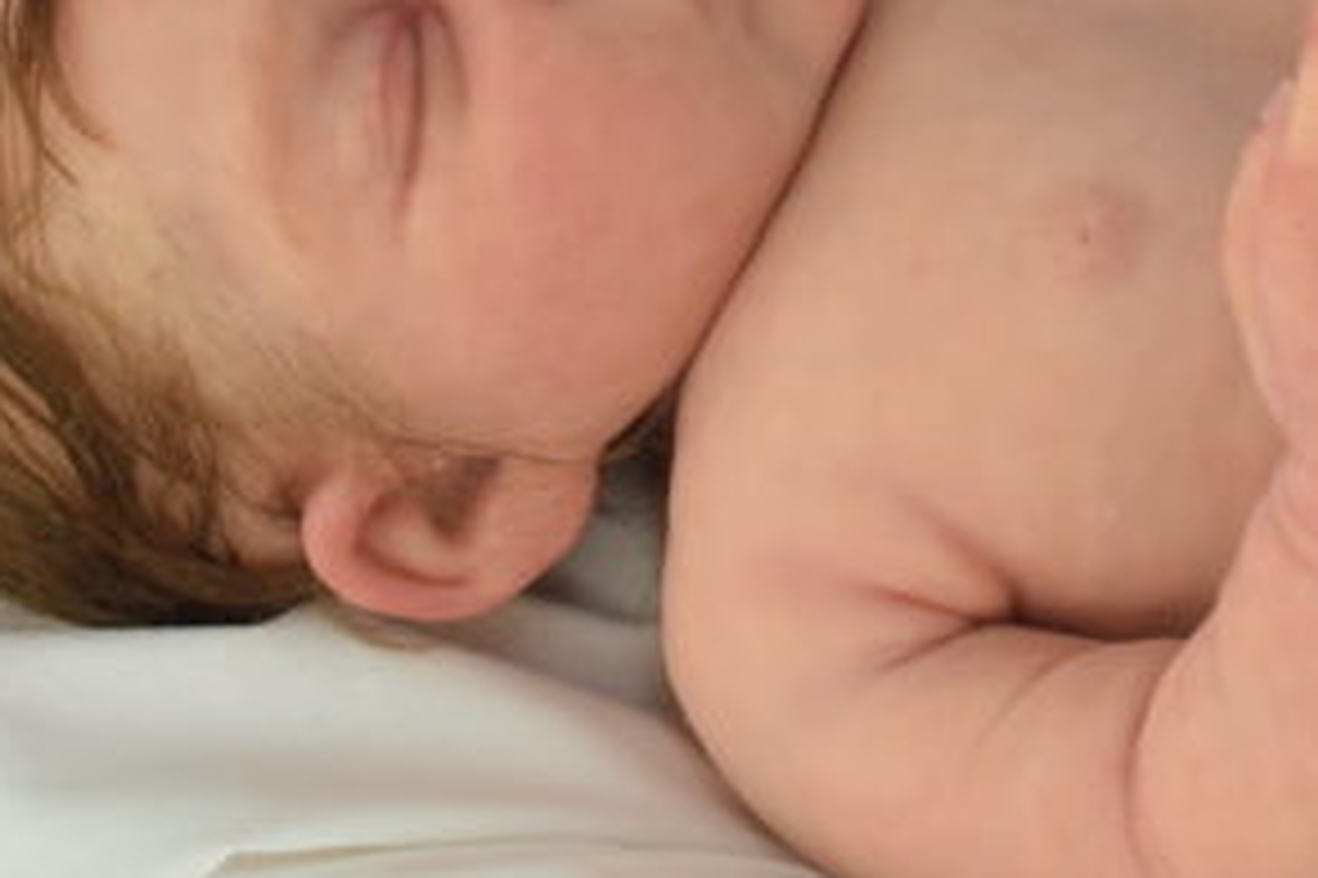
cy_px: 74
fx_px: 5246
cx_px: 1197
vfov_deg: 9.5
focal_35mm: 143
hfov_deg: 14.2
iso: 100
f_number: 5.6
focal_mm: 35
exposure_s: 1/40
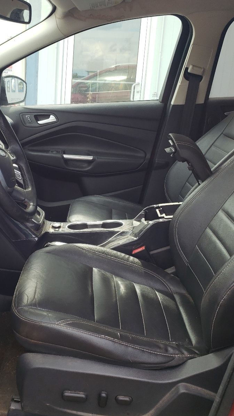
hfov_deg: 30.5
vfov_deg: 52.8
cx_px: 50
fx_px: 419
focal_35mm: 38
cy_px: 209
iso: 50
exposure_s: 1/345
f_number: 1.5
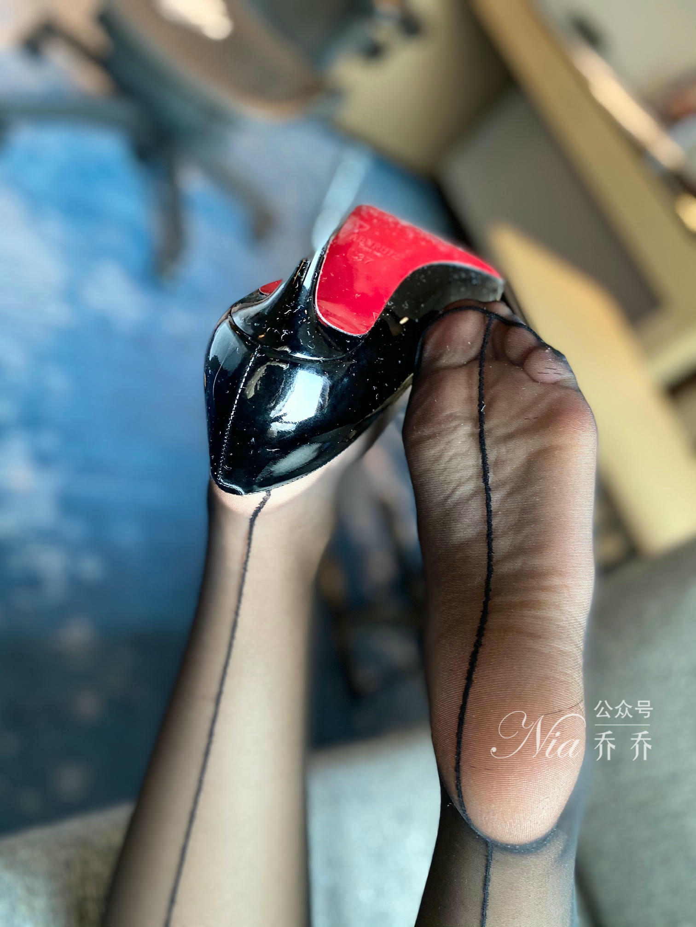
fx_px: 697
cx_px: 348
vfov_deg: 67.3
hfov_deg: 53.1
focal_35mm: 26
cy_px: 464
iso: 250
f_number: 1.8
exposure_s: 1/50
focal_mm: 4.25
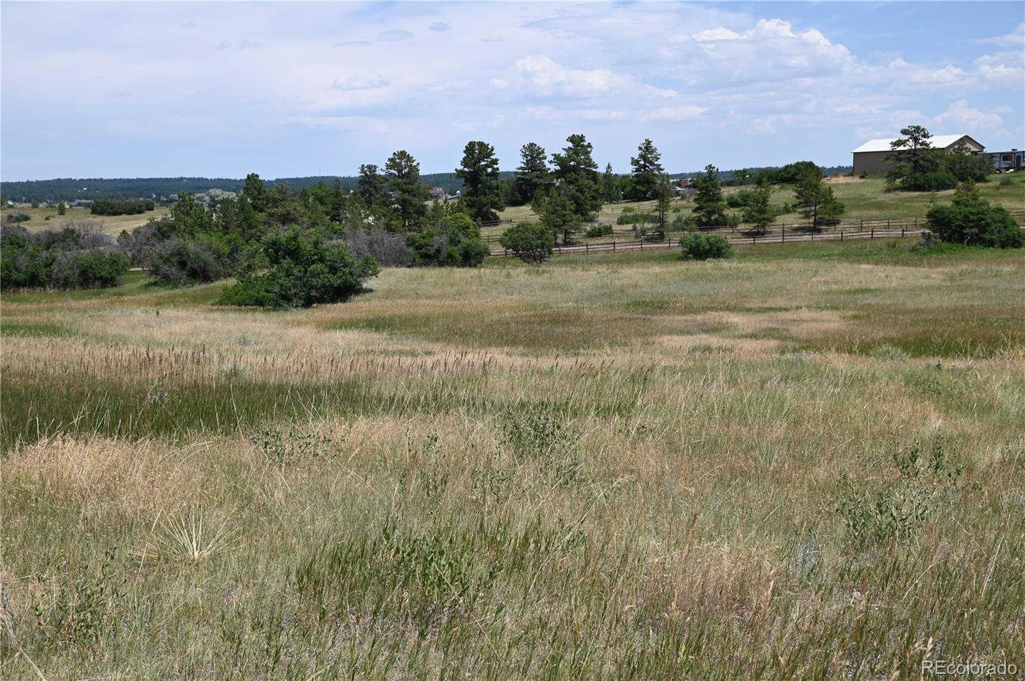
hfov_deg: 48.5
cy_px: 340
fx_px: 1138
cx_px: 512
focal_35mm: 40
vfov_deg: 33.3
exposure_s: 1/400
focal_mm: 40
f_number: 7.1
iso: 100
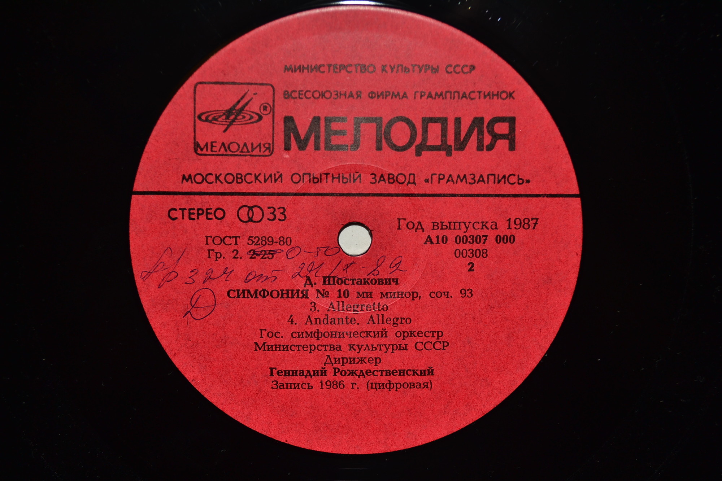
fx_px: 1023
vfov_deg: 26.5
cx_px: 361
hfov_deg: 38.9
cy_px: 240
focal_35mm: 51
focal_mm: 34
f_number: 5
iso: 100
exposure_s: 1/60
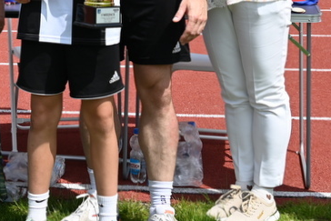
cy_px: -21
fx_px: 911
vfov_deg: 13.6
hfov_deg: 20.5
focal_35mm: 99
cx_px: 105
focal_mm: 30
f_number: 7.1
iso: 100
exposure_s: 1/400
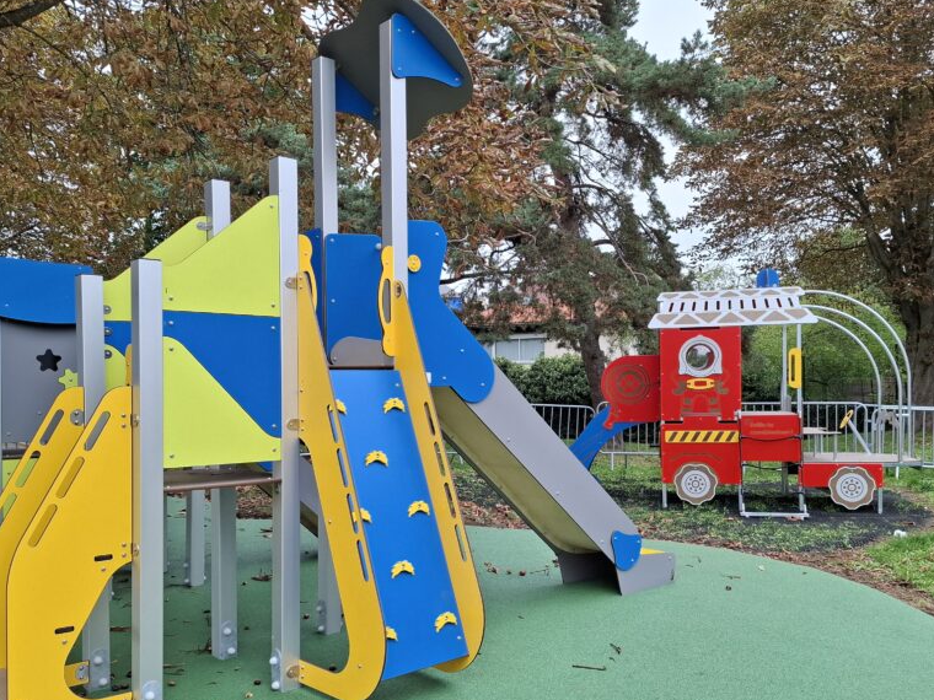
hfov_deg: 58.4
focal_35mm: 31
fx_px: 836
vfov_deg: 45.3
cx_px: 467
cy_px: 404
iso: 50
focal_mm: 5.54
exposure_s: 1/355
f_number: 1.8
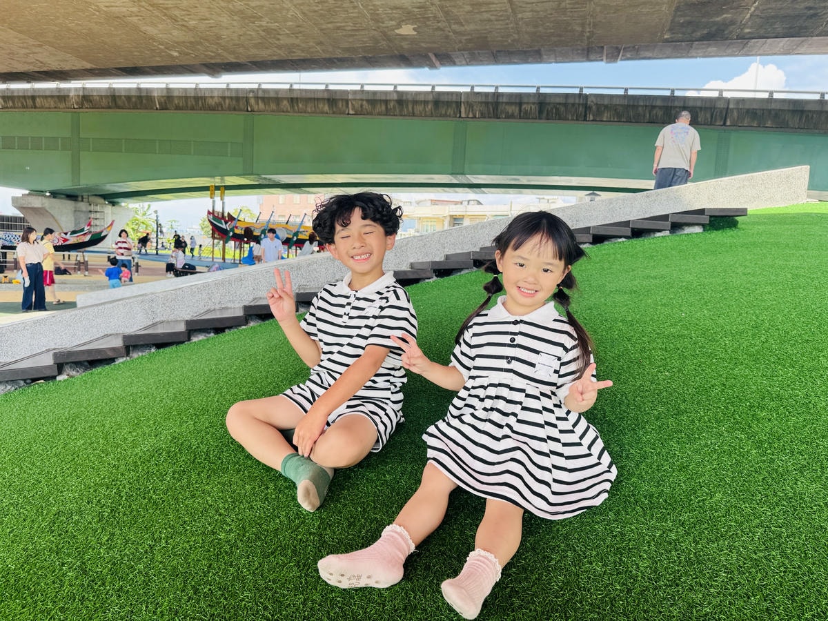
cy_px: 310
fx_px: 574
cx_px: 414
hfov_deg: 71.6
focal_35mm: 24
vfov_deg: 56.8
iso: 80
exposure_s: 1/345
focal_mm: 6.76
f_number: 1.78
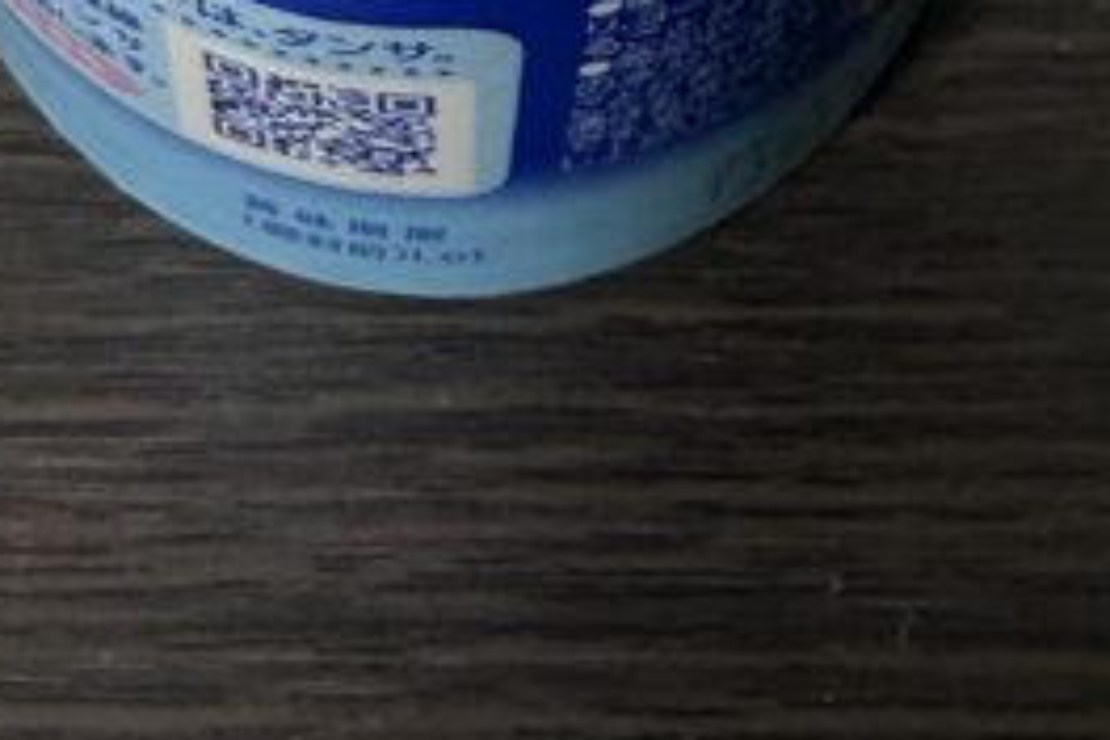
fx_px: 2991
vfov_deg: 11.2
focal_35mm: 97
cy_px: -1181
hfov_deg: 21.0
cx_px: 542
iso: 125
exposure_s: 1/94
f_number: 2.2
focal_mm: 2.22
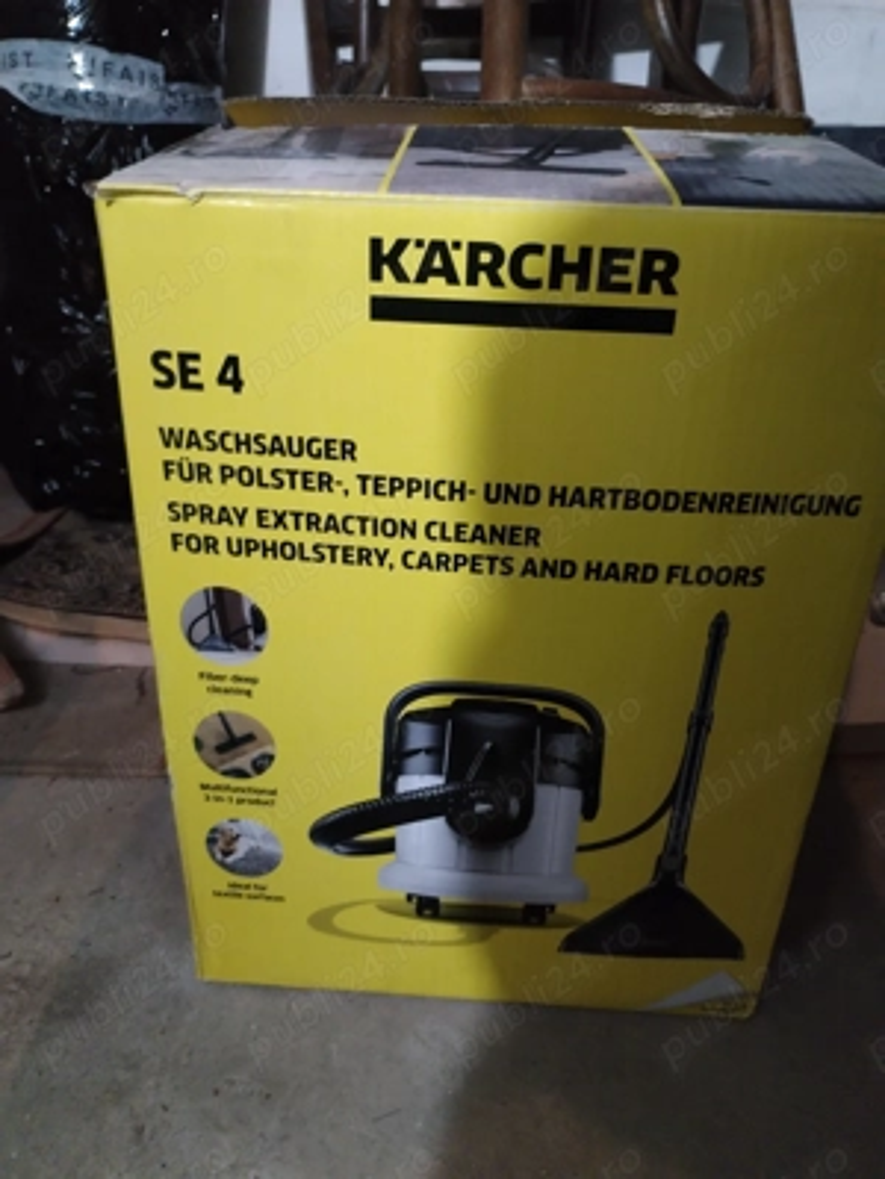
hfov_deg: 48.2
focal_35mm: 29
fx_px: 989
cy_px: 590
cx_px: 442
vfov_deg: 61.7
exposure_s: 1/20
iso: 1590
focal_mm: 4.75
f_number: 1.8
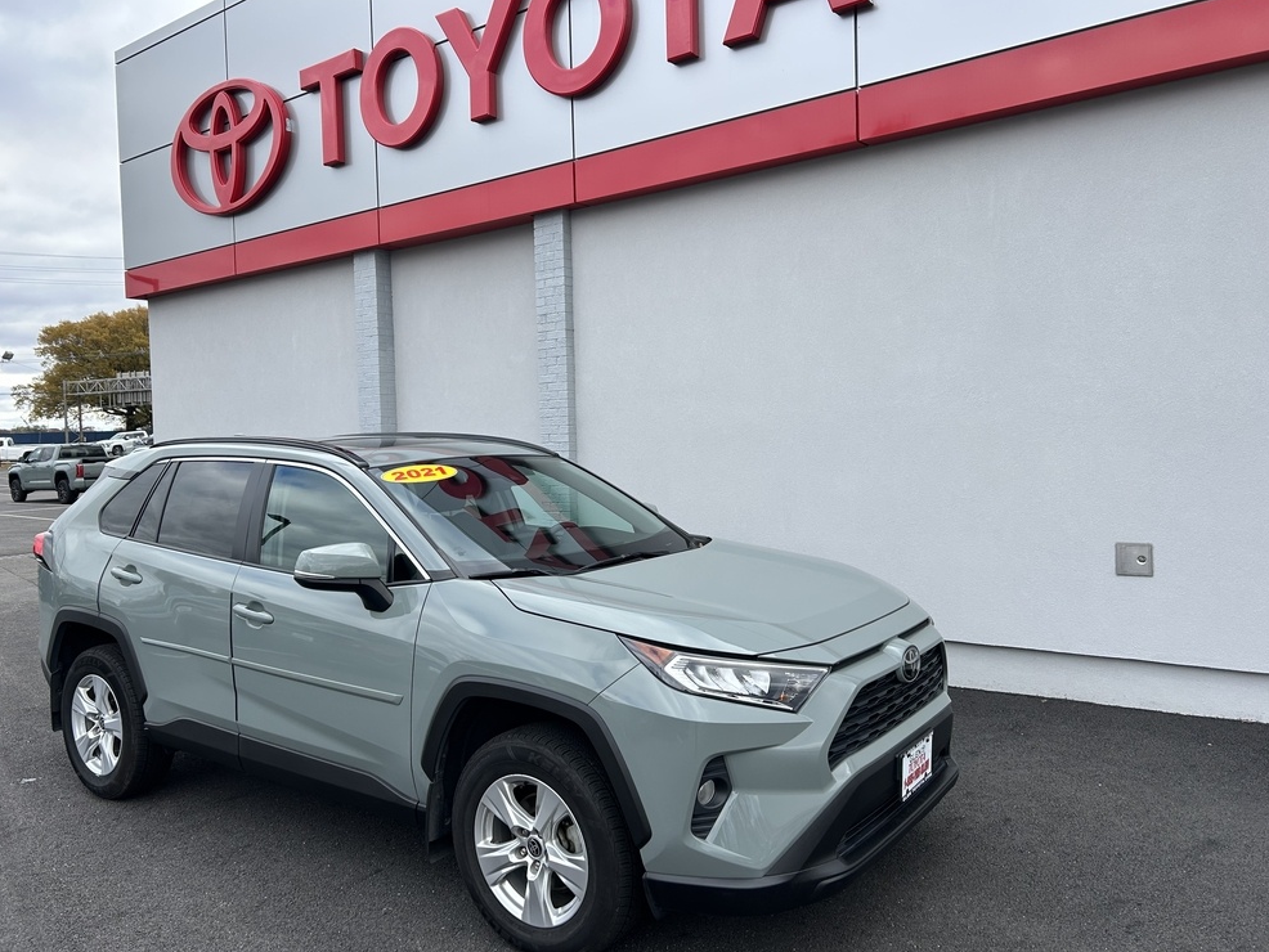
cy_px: 481
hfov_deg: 65.3
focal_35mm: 27
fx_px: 990
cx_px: 615
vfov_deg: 51.4
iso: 50
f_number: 1.5
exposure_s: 1/982
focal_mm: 5.7
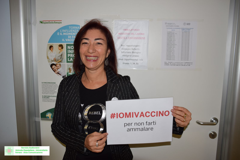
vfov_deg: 43.6
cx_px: 120
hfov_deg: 61.9
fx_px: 200
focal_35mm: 30
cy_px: 80
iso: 100
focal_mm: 20
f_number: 3.5
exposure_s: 1/60
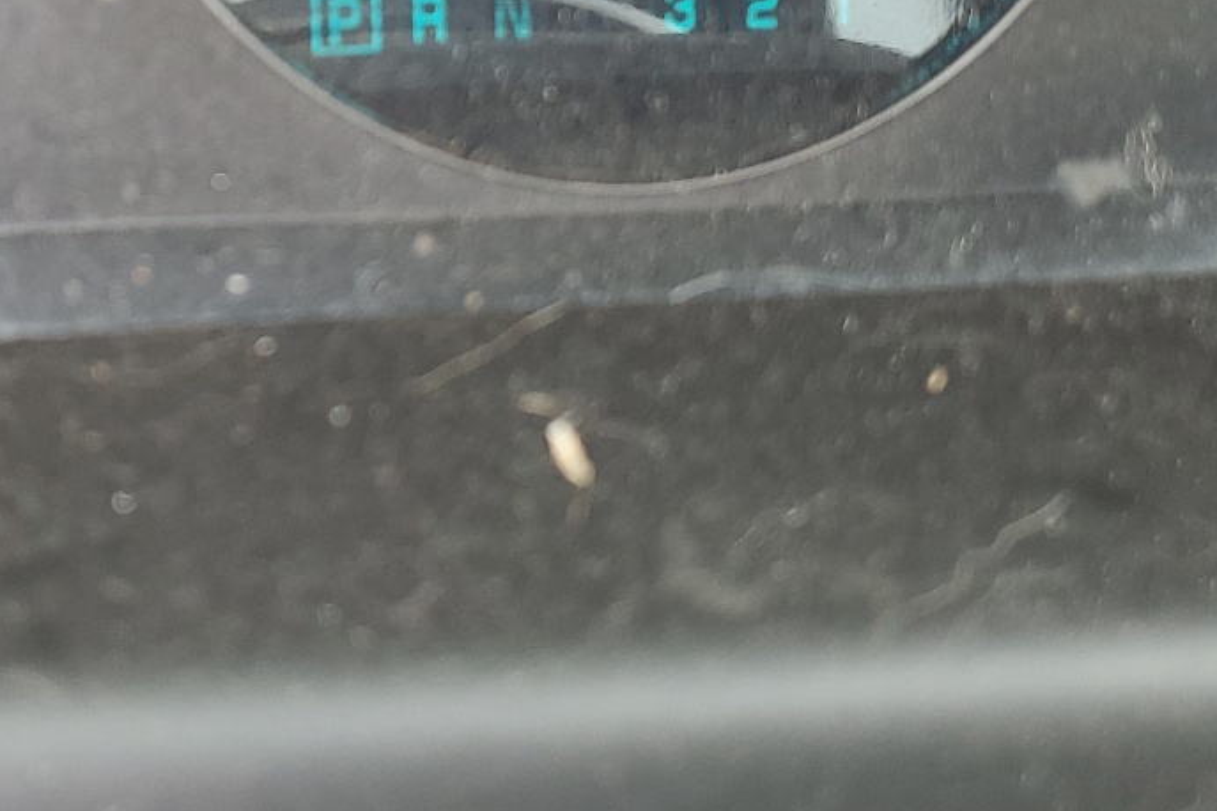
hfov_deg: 31.4
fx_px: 2130
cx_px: 324
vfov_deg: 20.7
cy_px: -34
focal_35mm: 63
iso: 56
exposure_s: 1/120
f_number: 1.5
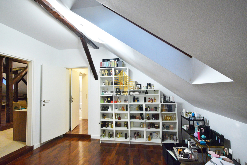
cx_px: 124
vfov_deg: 67.4
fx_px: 123
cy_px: 82
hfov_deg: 90.0
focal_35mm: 18
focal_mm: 12
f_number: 4.8
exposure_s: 1/30
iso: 2200
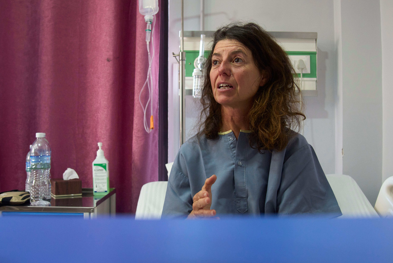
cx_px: 195
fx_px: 404
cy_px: 134
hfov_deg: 51.9
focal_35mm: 37
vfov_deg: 36.0
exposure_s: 1/40
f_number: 4
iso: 1600
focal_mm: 24
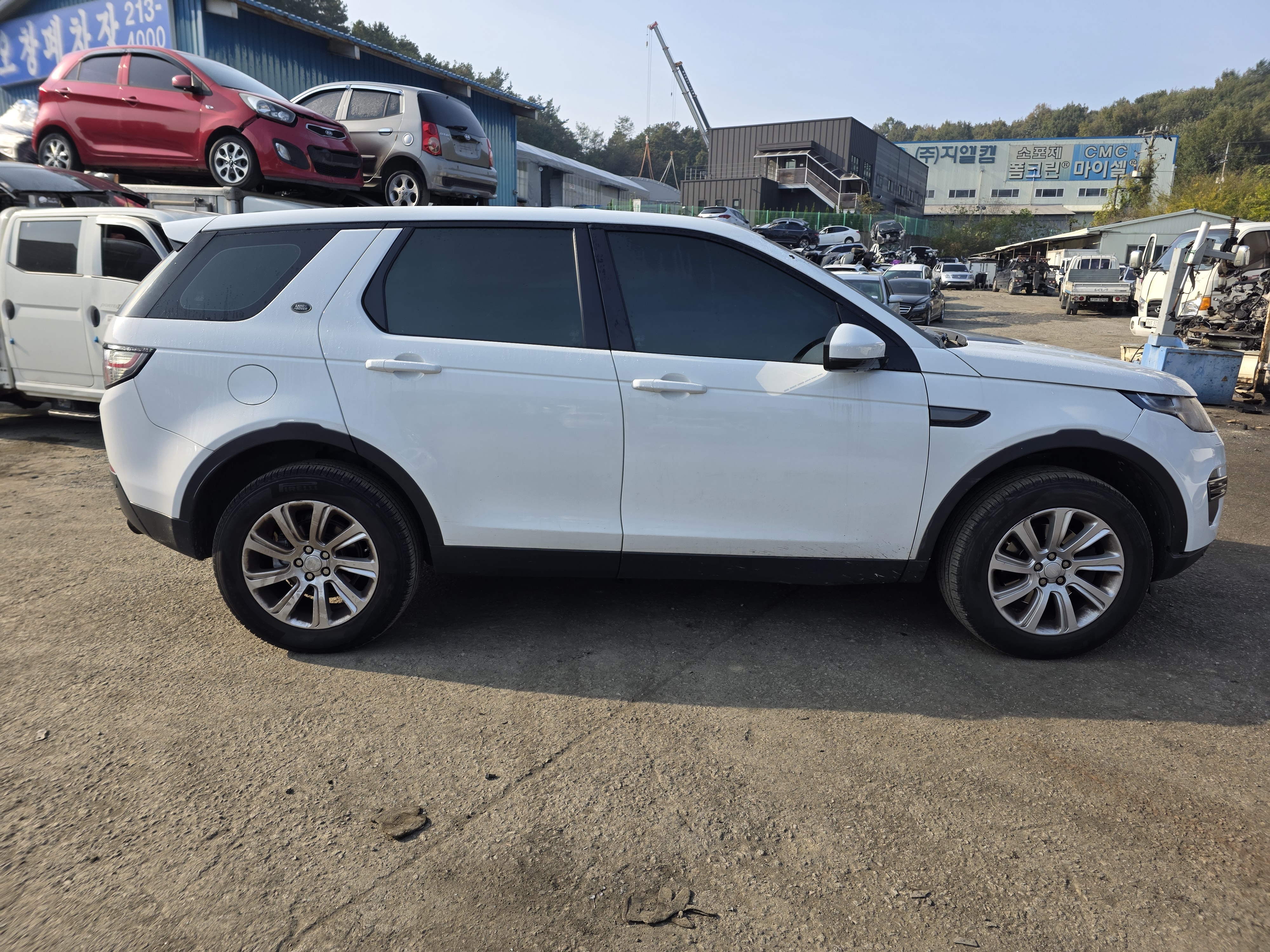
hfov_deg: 73.9
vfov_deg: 58.9
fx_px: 844
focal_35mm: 23
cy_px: 476
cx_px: 635
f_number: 1.7
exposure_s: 1/3336
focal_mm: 6.3
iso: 80
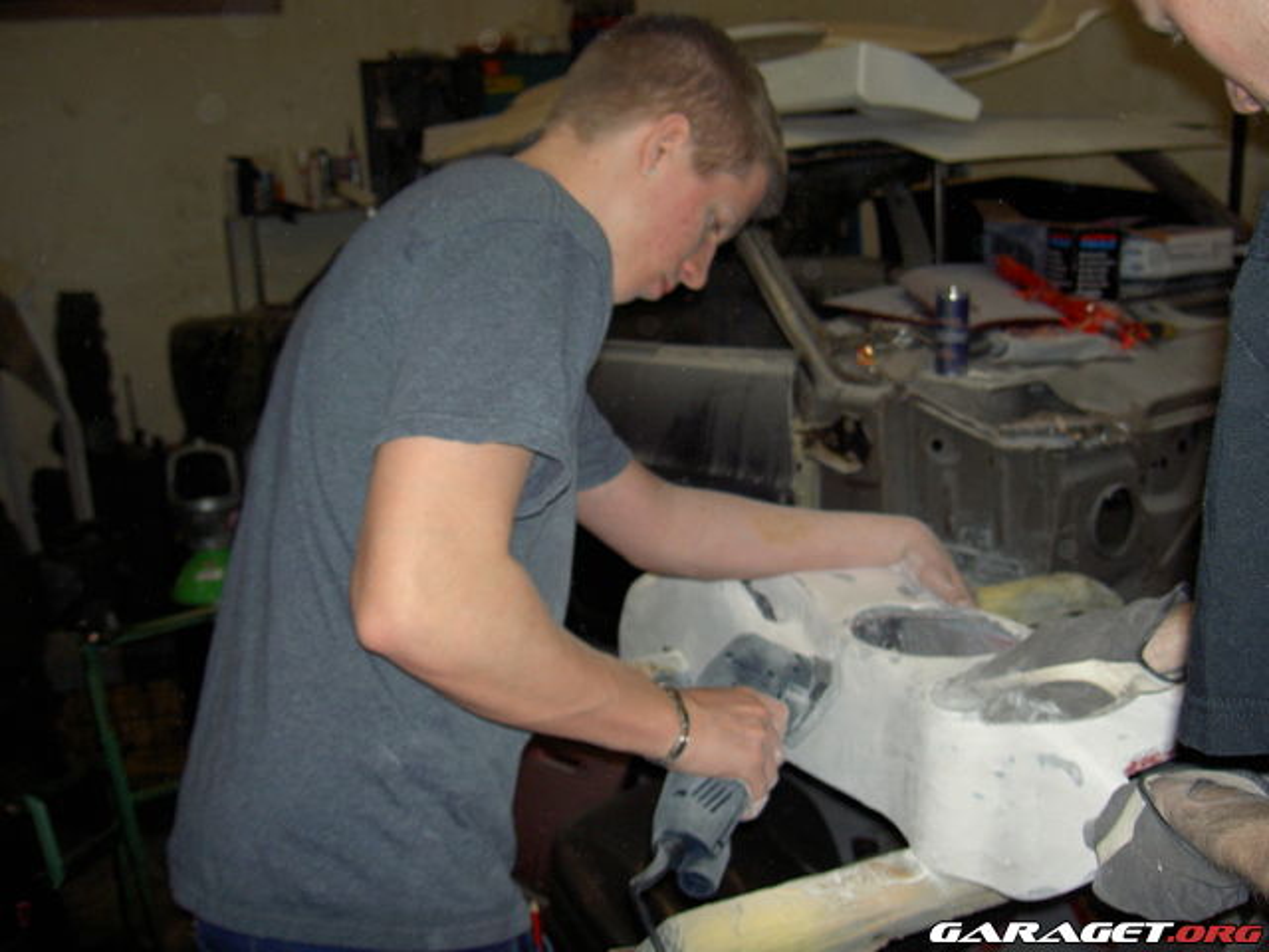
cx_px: 634
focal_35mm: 39
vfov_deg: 36.8
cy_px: 476
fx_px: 1430
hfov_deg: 47.9
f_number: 2.8
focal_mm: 8
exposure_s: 1/125
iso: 100
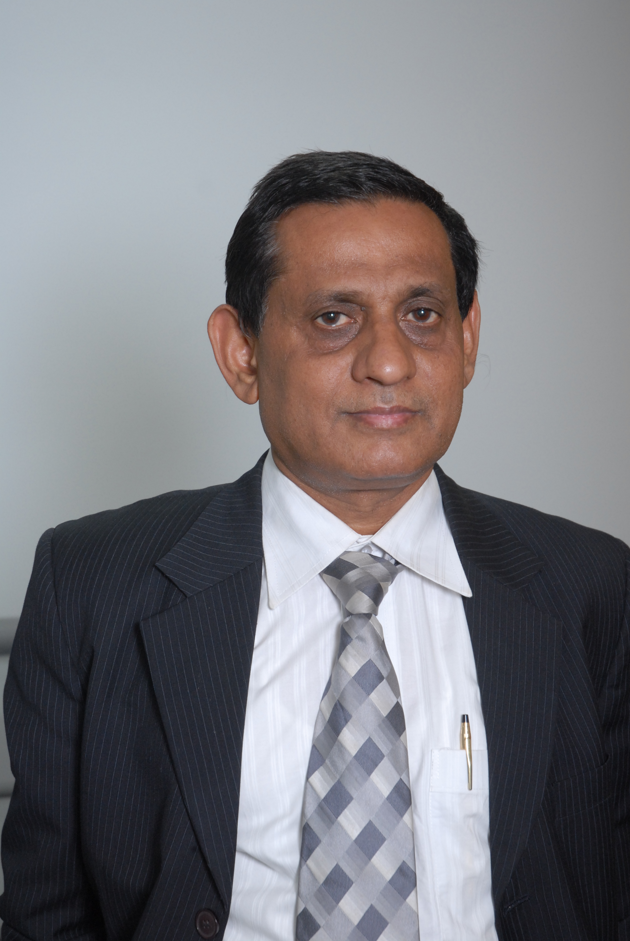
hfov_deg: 18.2
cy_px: 470
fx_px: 1963
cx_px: 315
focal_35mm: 75
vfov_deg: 27.0
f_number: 6.3
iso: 500
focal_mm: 50
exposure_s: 1/60
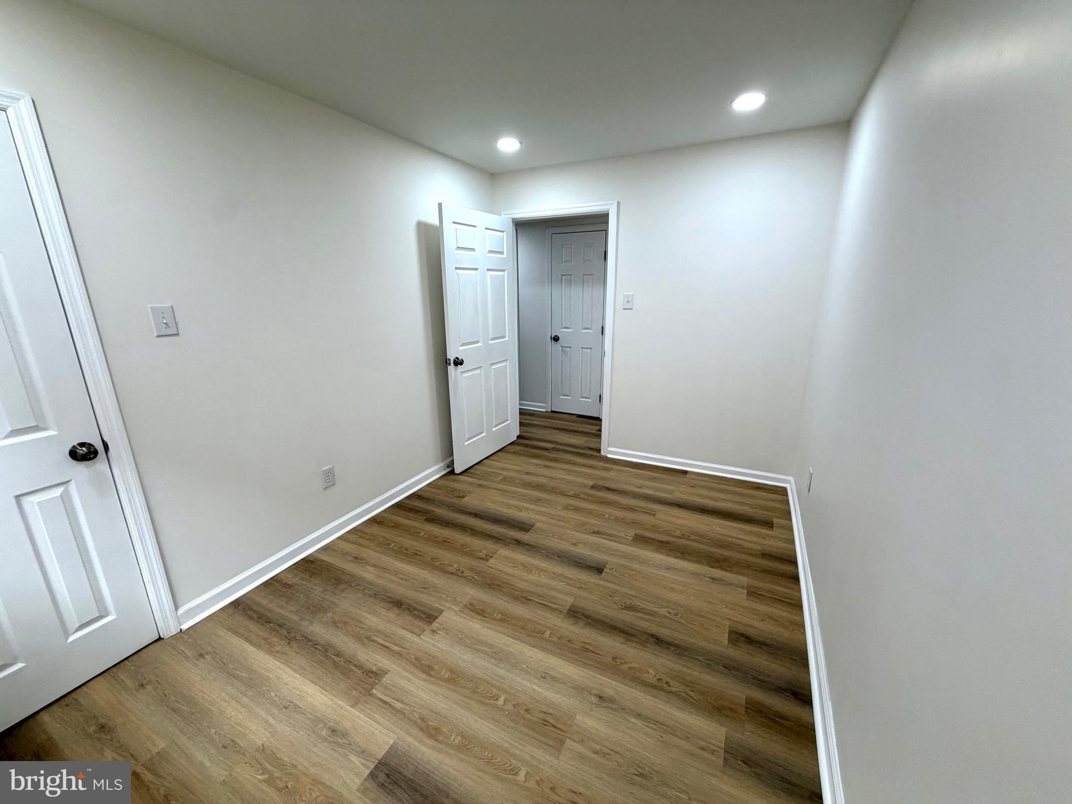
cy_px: 402
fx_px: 434
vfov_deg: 85.7
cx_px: 536
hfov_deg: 102.1
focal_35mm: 14
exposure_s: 1/120
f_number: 2.2
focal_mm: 2.22
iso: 160
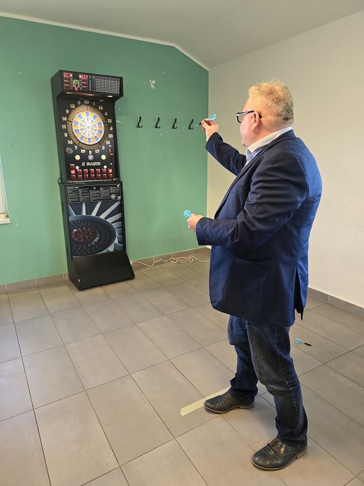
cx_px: 182
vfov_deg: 73.9
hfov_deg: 58.9
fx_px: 322
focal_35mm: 23
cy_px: 243
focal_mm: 6.3
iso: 400
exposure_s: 1/100
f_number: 1.7
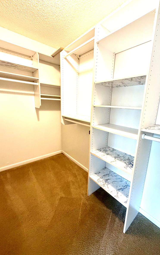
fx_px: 105
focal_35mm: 15
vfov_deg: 101.5
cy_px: 127
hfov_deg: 74.5
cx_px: 90
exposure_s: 1/60
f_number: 2.2
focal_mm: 2.22
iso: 500
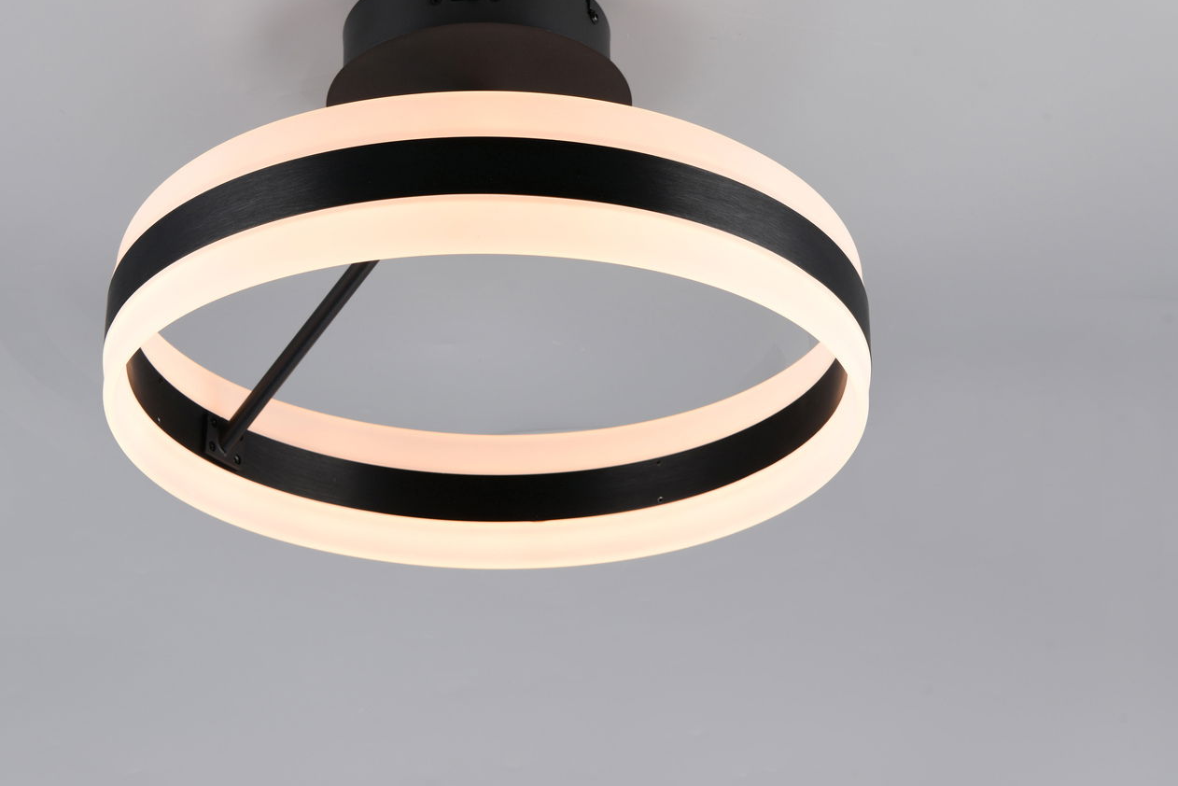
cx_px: 478
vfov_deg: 19.2
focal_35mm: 71
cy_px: 293
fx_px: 2324
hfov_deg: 28.4
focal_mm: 56
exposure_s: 1/8
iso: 72
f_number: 11
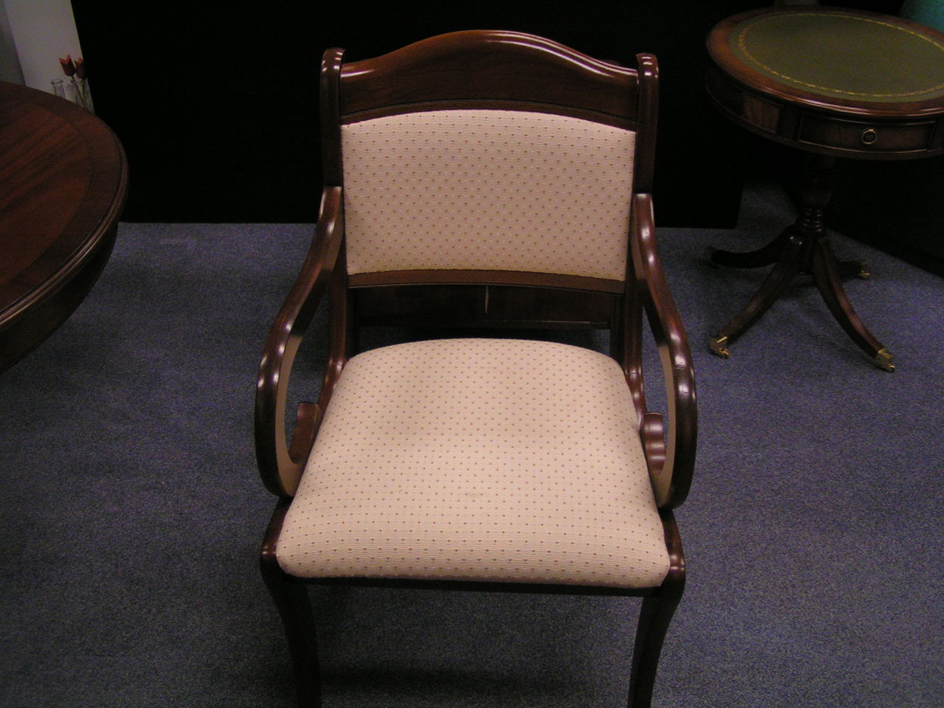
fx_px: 1036
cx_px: 472
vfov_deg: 37.7
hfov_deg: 49.0
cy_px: 354
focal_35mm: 38
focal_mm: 5.8
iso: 160
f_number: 2.8
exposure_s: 1/40
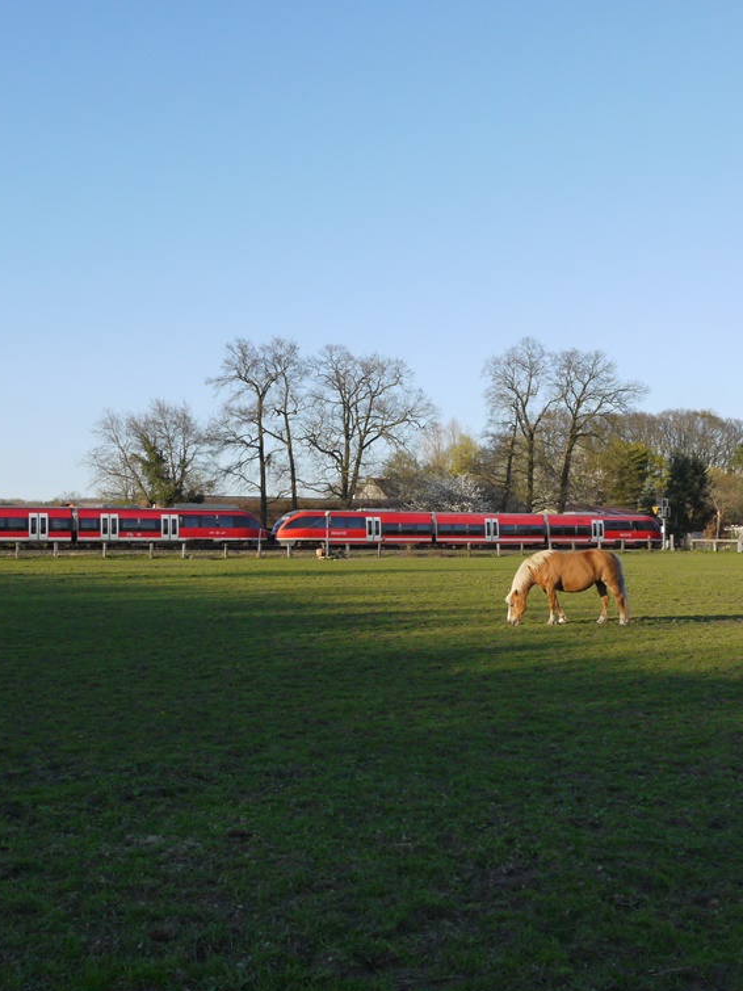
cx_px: 260
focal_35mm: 38
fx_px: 1088
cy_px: 501
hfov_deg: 37.4
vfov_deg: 49.0
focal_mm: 14
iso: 400
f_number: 8
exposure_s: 1/500
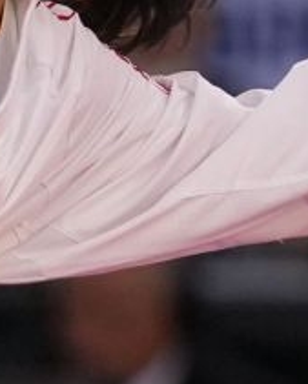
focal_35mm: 2402
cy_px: 215
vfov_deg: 0.8
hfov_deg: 0.6
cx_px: 42
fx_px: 27350
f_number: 2.8
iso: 1600
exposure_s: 1/1000
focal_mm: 200
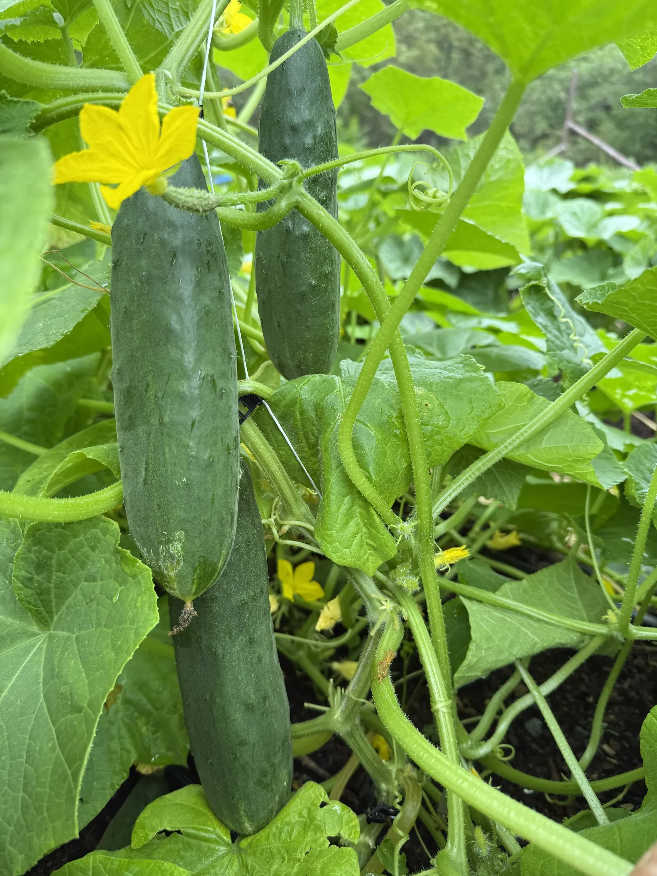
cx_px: 328
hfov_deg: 56.8
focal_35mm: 24
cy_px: 438
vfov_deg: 71.6
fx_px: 607
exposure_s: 1/209
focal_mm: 6.76
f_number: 1.78
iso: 64
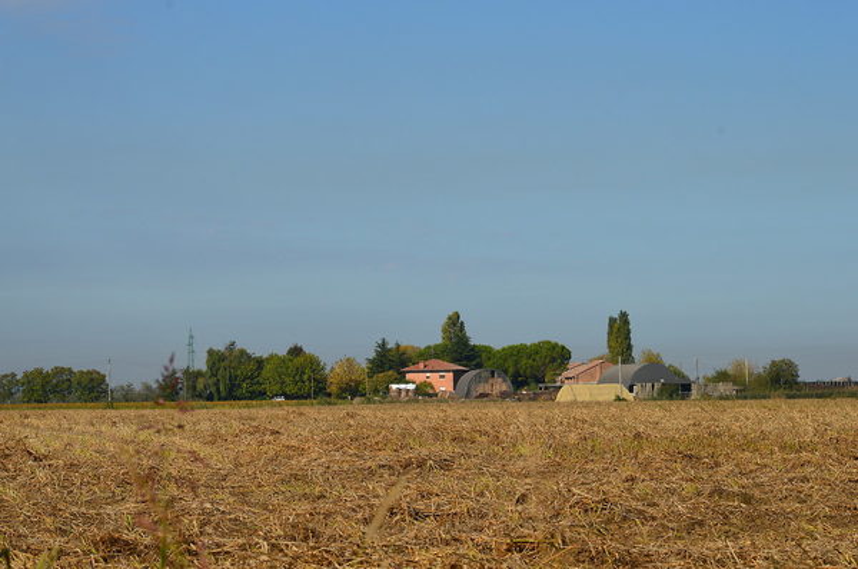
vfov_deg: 12.1
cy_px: 284
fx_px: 2677
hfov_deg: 18.2
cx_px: 429
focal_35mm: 112
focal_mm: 75
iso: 280
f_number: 11
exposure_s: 1/500
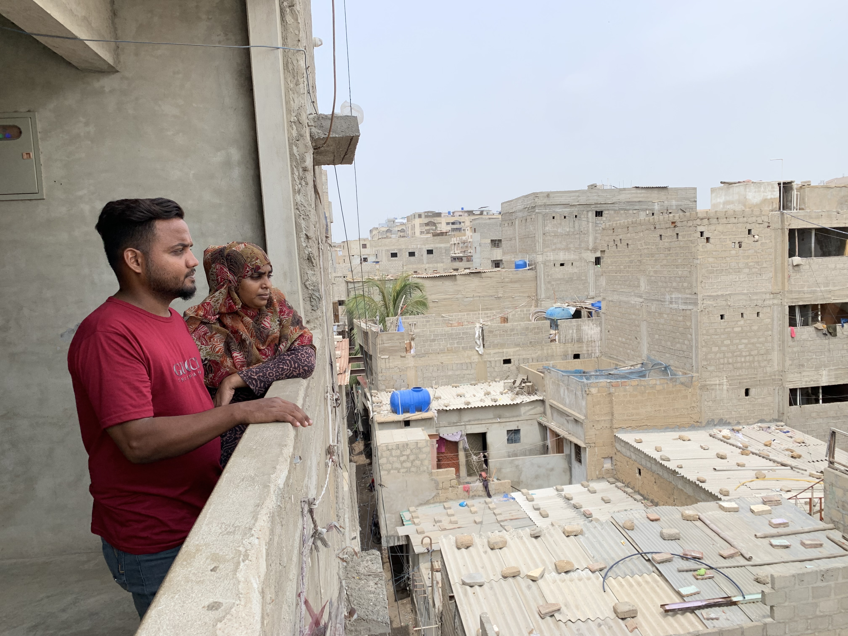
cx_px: 424
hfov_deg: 67.3
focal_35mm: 26
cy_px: 318
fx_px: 637
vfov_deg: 53.1
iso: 25
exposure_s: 1/1350
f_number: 1.8
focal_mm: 4.25
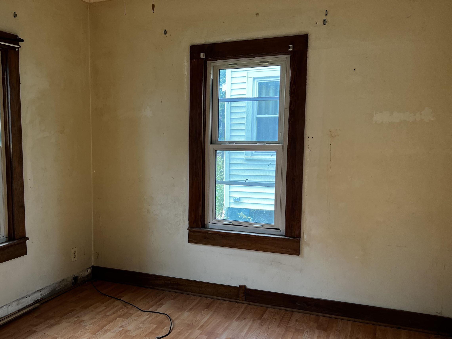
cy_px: 181
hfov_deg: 51.9
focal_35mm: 35
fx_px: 457
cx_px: 162
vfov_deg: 40.7
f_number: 1.5
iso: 50
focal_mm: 5.7
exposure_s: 1/121
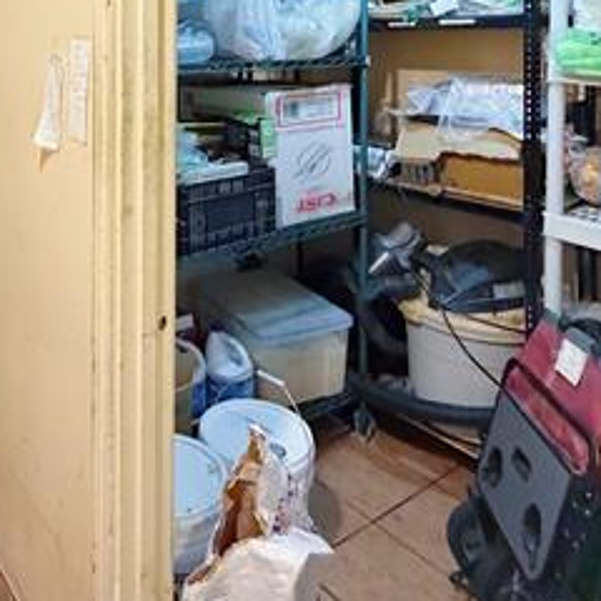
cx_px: 128
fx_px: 648
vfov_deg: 44.9
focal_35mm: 33
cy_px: 53
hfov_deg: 47.3
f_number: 2.2
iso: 800
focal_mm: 2.22
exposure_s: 1/60
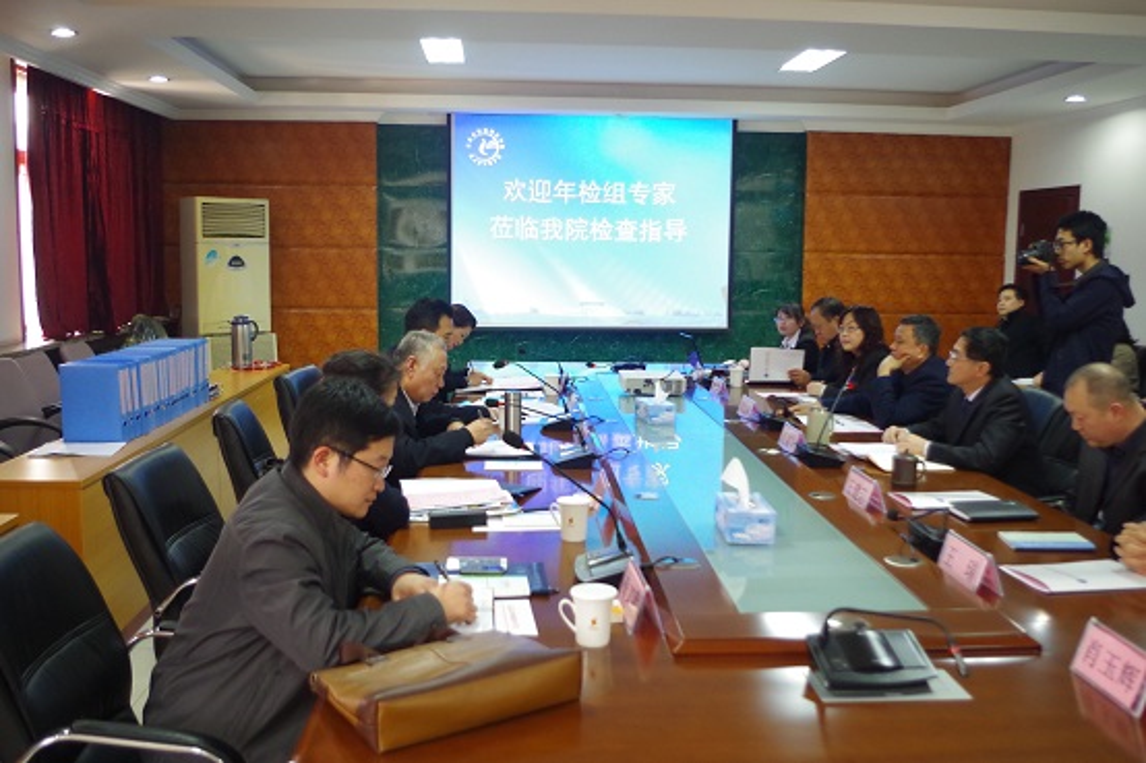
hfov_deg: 60.3
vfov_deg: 42.3
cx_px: 573
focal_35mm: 31
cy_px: 382
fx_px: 986
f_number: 4
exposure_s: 1/40
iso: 1600
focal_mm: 21.25
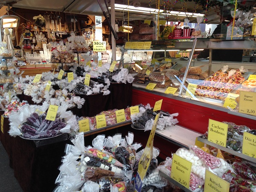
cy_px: 96
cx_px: 128
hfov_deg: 55.4
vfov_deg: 42.9
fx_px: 244
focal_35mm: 33
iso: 80
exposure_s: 1/120
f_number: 2.4
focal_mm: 4.12
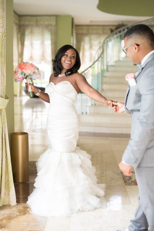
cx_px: 77
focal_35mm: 50
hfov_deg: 27.0
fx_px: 321
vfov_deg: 39.6
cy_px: 116
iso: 400
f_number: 2.5
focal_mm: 50
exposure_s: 1/125
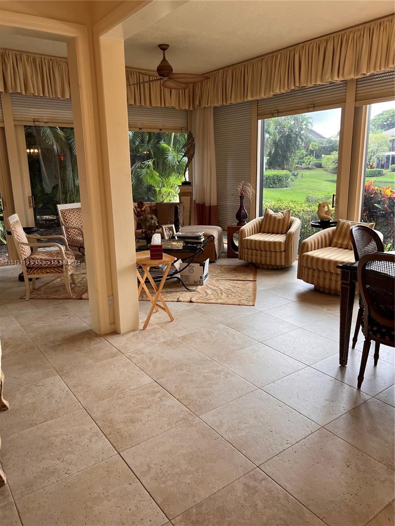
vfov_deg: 67.3
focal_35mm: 26
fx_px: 396
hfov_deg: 53.1
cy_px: 263
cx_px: 198
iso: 80
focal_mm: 5.7
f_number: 1.5
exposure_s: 1/60
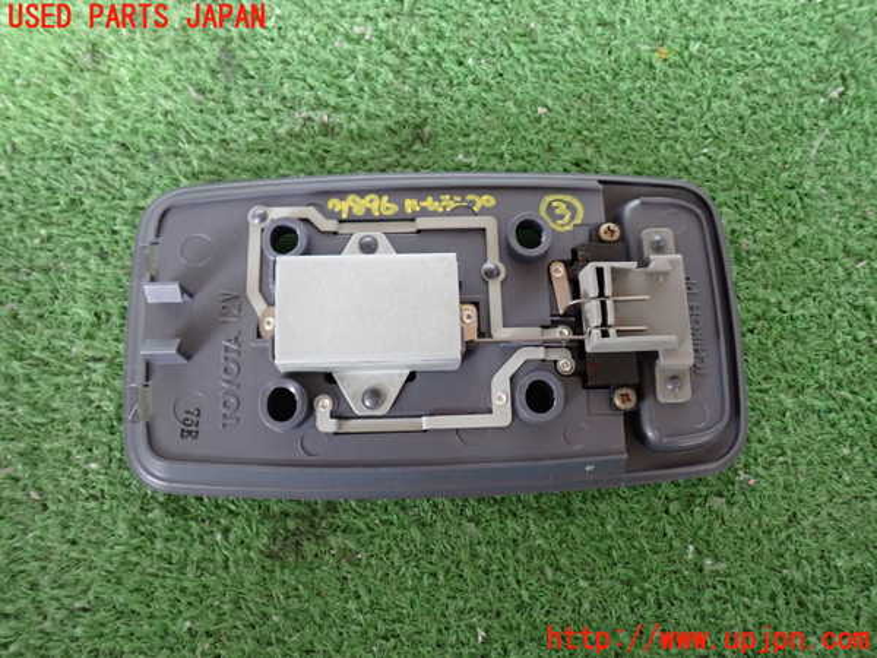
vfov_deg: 46.8
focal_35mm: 30
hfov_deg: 60.0
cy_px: 329
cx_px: 438
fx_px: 760
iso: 640
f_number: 2.3
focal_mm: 5.4
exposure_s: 1/30
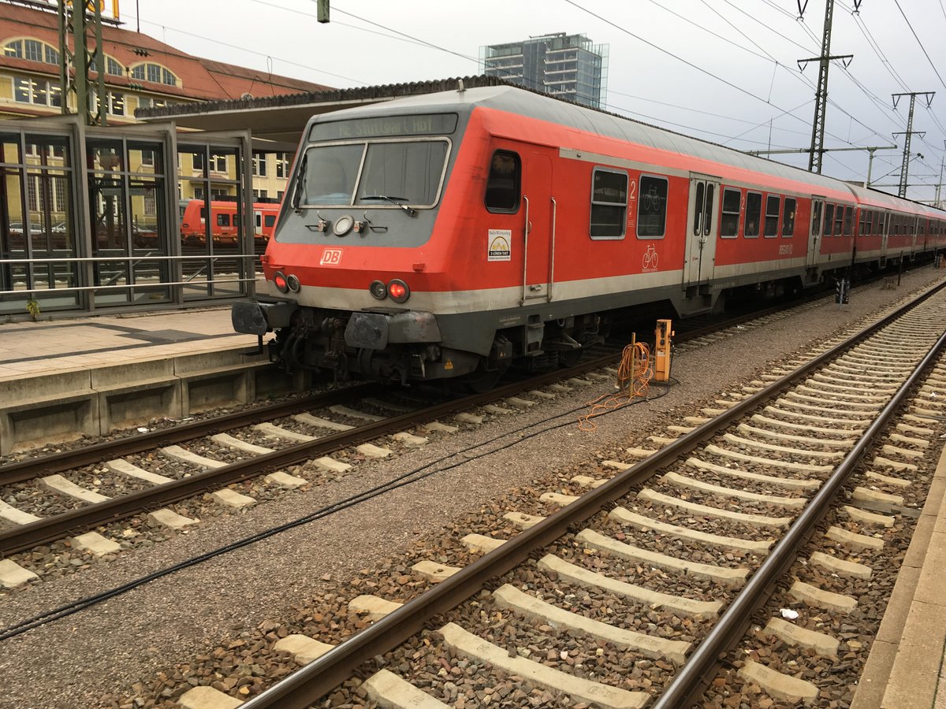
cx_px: 473
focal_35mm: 29
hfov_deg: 61.7
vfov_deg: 48.2
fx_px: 793
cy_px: 354
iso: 25
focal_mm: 4.15
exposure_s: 1/100
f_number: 2.2
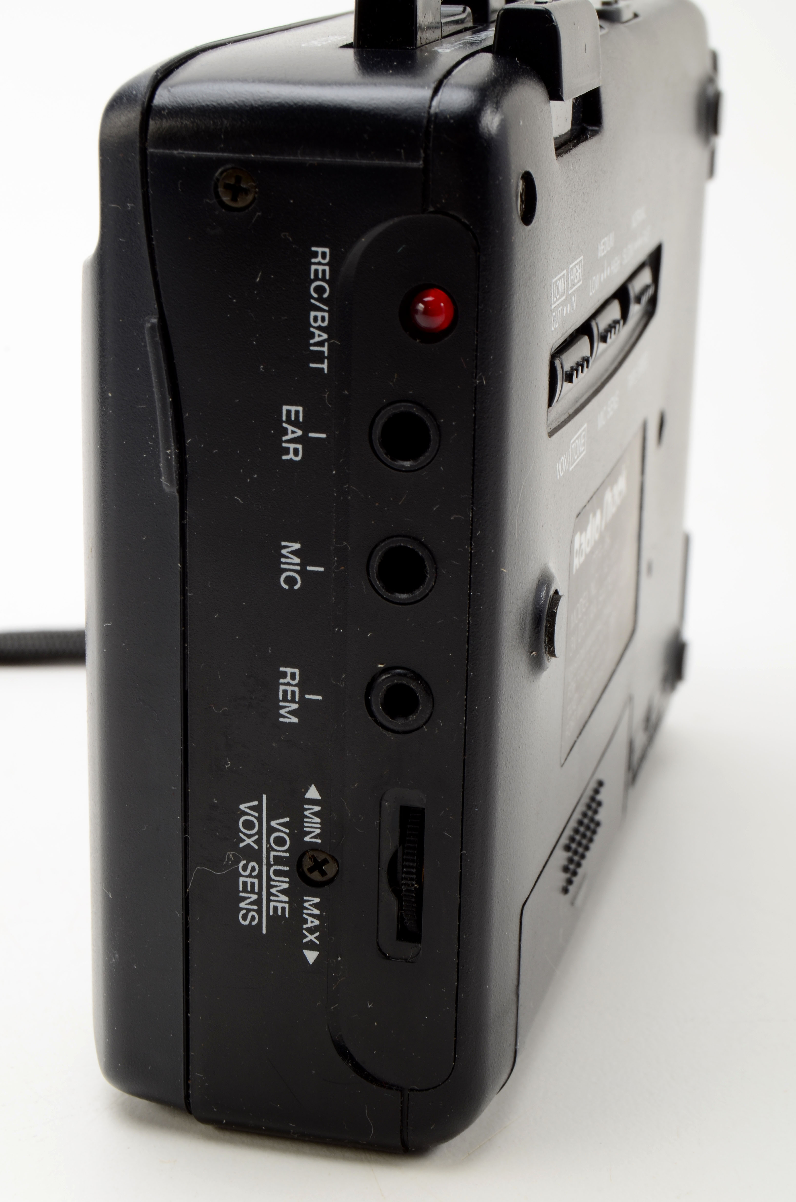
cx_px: 398
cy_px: 601
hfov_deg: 16.5
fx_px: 2748
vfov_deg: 24.7
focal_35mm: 82
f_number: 20
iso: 100
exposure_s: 1/160
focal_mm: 55
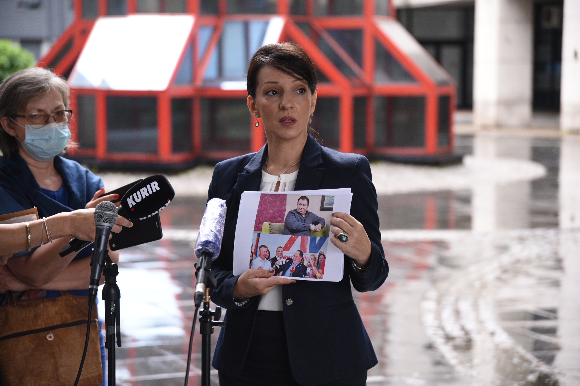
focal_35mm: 105
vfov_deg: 13.0
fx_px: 1692
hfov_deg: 19.5
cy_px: 193
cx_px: 290
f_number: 4
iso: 1250
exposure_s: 1/320
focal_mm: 105
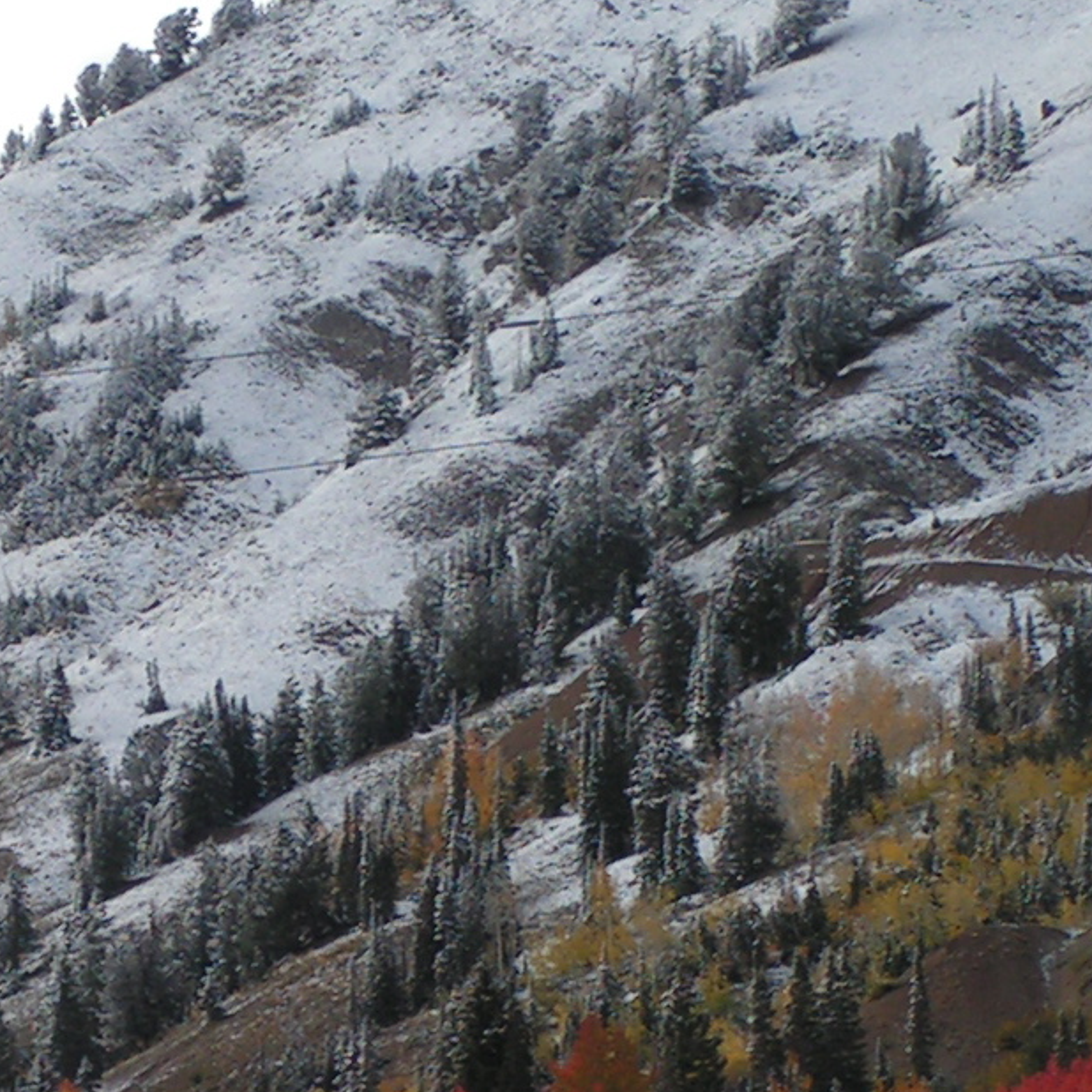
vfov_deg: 6.9
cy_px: 959
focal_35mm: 255
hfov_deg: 6.9
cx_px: 307
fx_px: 9101
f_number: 3.3
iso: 64
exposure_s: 1/500
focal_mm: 14.5
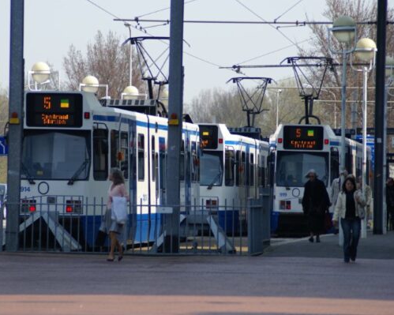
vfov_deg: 4.6
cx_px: 159
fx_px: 3952
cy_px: 158
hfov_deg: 5.7
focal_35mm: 339
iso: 100
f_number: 6.3
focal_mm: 200
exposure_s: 1/320
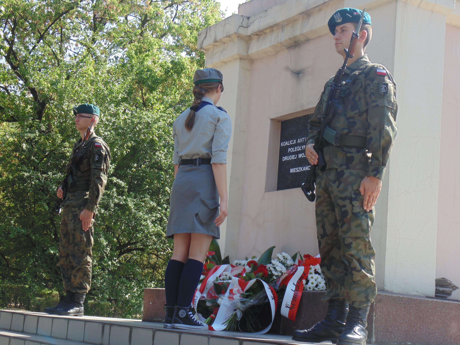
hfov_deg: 29.8
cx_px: 230
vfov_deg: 22.6
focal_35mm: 65
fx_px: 864
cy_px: 172
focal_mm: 11.7
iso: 80
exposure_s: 1/200
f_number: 4.1
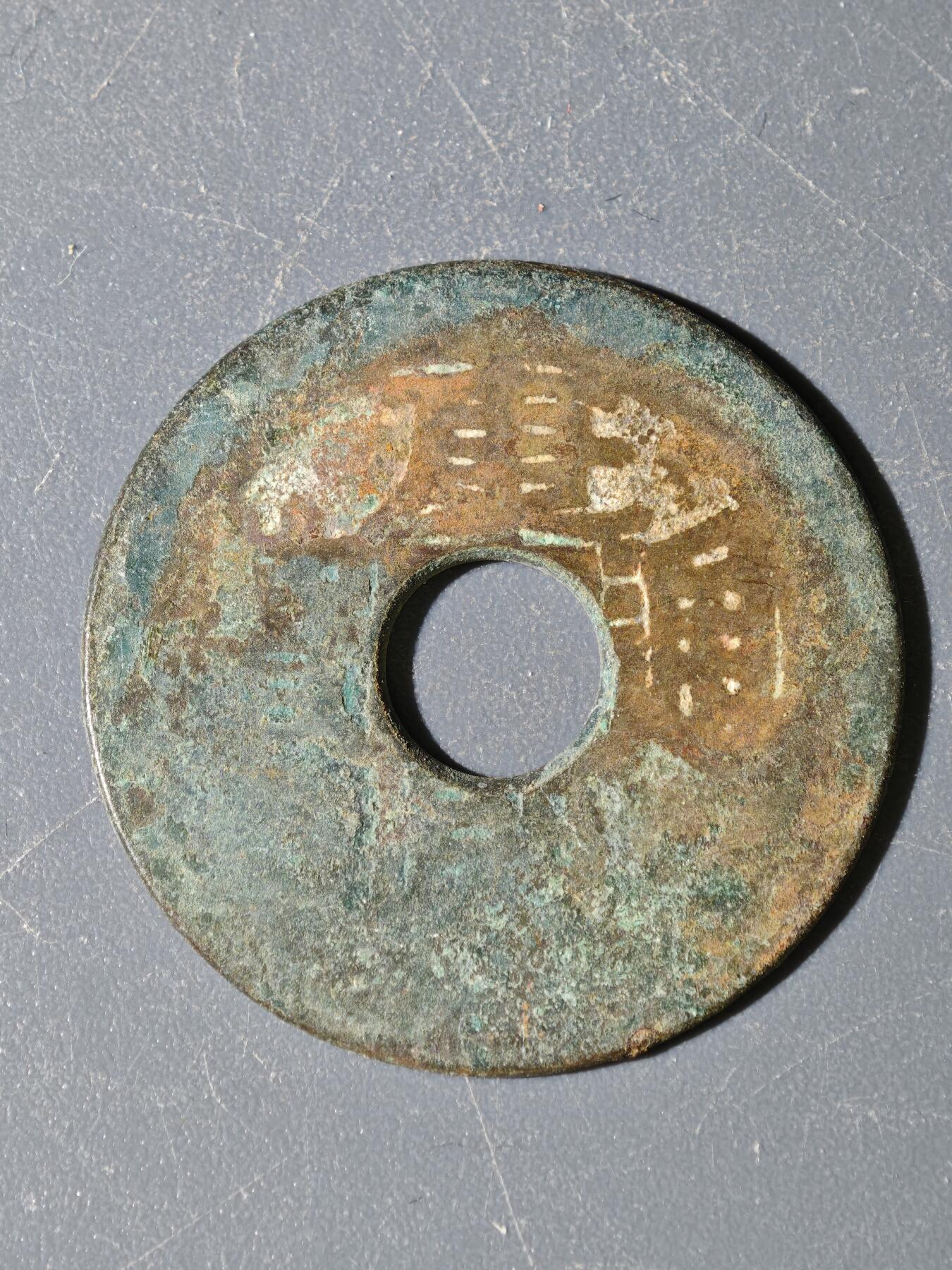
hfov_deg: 15.2
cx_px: 476
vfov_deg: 20.2
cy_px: 635
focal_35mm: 97
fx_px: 3557
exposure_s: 1/97.1
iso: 500
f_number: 2
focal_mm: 9
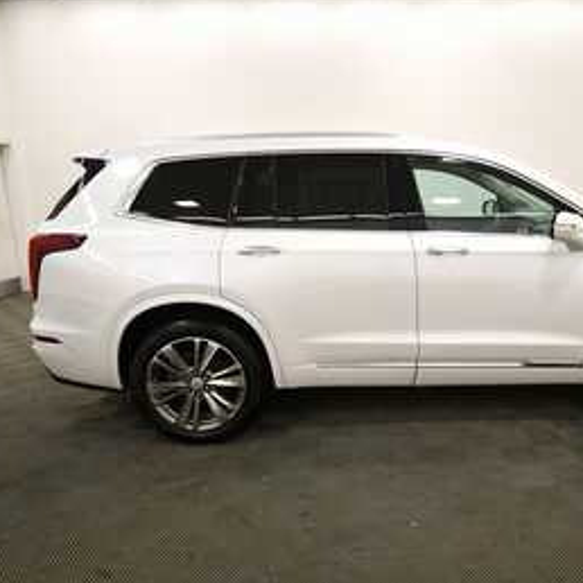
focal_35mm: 25
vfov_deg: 62.9
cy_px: 288
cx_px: 407
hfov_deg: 60.8
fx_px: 476
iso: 720
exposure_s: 1/250
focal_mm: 13
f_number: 5
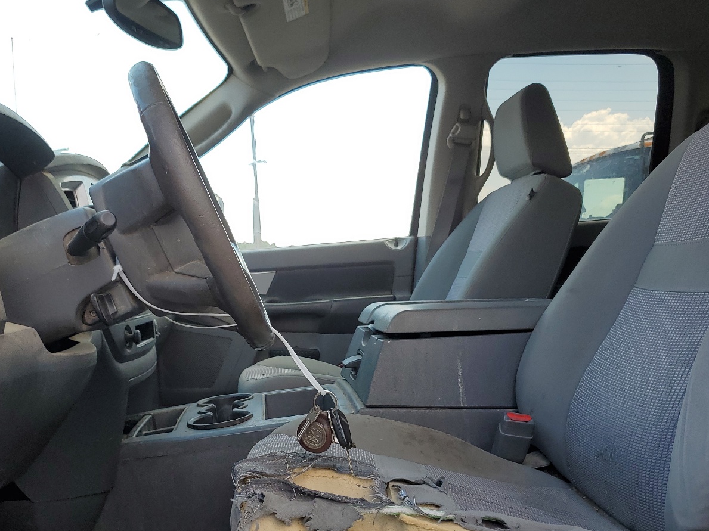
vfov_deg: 40.2
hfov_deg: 52.5
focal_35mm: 35
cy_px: 351
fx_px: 717
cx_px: 305
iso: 50
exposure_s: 1/588
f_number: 1.5
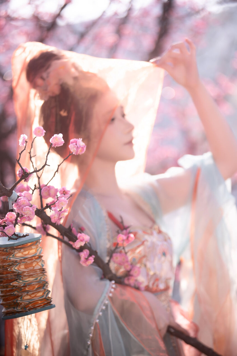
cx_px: 118
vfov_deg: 16.4
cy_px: 178
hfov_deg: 11.0
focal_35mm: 125
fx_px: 1234
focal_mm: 125
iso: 800
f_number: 2.8
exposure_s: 1/8000
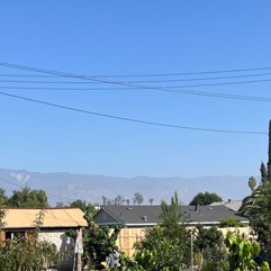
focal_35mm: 61
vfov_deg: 27.7
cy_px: 211
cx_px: 139
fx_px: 540
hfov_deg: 28.2
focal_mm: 5.7
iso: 50
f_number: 1.5
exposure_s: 1/3571
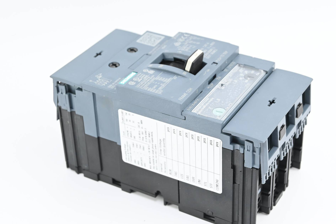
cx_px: 181
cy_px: 124
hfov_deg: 27.5
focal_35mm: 74
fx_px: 686
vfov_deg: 18.5
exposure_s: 1/60
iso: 360
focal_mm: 43
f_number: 6
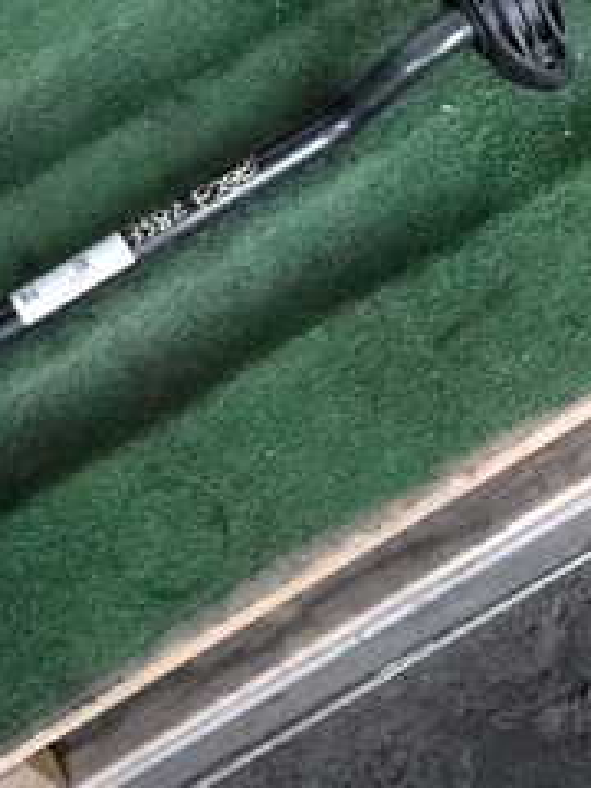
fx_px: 1707
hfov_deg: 19.3
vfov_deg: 25.6
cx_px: 79
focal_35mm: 75
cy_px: 161
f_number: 2.3
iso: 5000
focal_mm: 5.4
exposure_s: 1/125
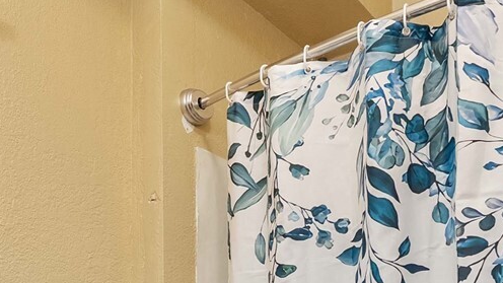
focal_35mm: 43
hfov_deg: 46.7
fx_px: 574
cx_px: 175
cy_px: 377
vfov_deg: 24.0
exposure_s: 1/30
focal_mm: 12
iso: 5000
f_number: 6.3
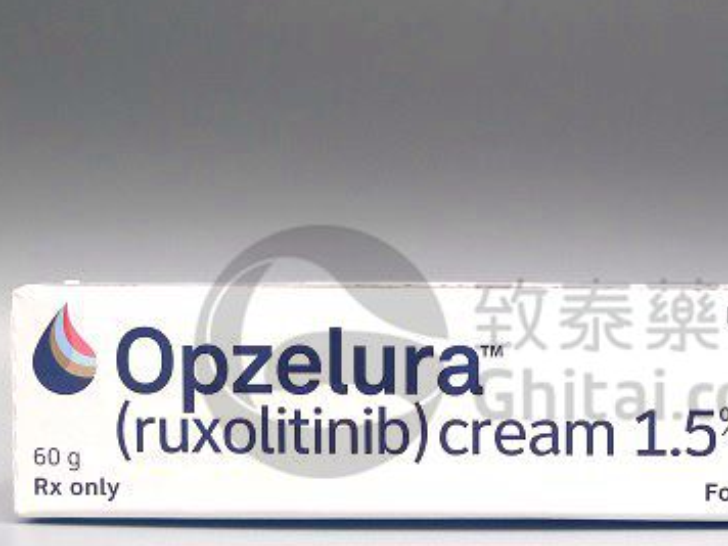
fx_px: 2124
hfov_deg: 19.4
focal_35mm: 101
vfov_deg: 14.6
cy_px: 352
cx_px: 501
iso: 80
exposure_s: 1/160
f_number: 2.8
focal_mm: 12.8
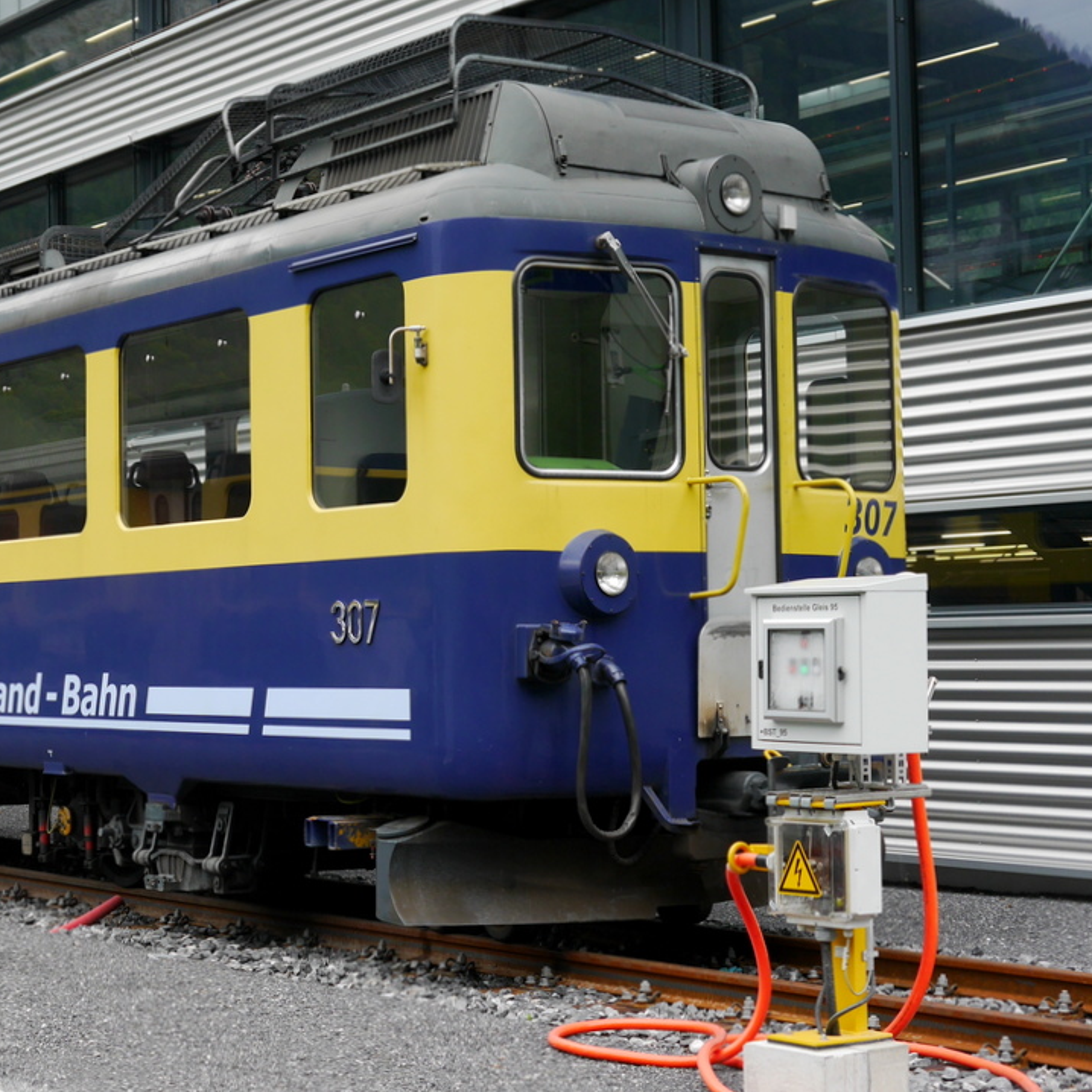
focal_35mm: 68
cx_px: 221
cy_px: 537
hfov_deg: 24.9
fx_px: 2427
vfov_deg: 25.4
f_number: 5.6
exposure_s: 1/125
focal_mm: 23
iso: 160
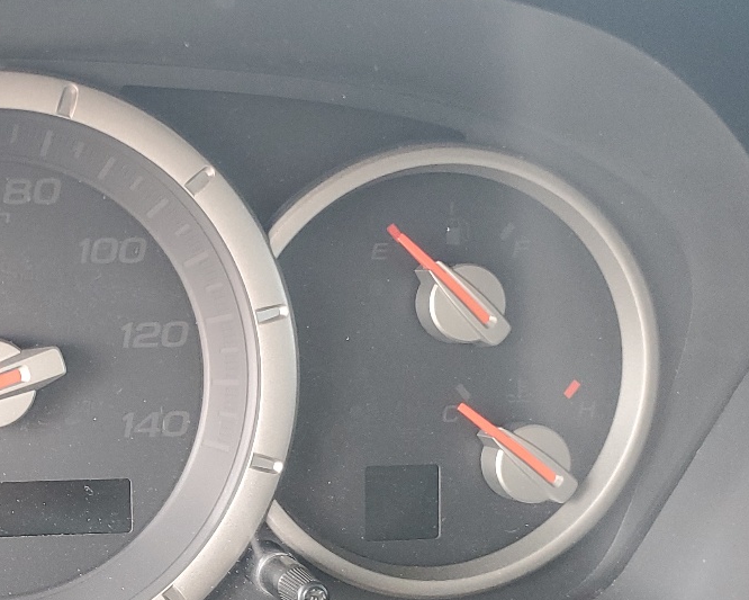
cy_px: 371
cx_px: -39
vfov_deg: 24.9
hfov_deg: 28.6
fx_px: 1352
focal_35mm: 61
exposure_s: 1/60.2
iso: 97
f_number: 1.5
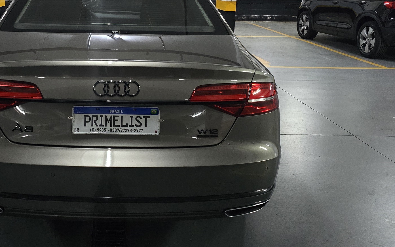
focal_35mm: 42
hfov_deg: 46.1
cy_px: 59
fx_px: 452
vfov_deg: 30.0
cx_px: 117
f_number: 1.7
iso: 2000
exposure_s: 1/60
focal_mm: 6.3
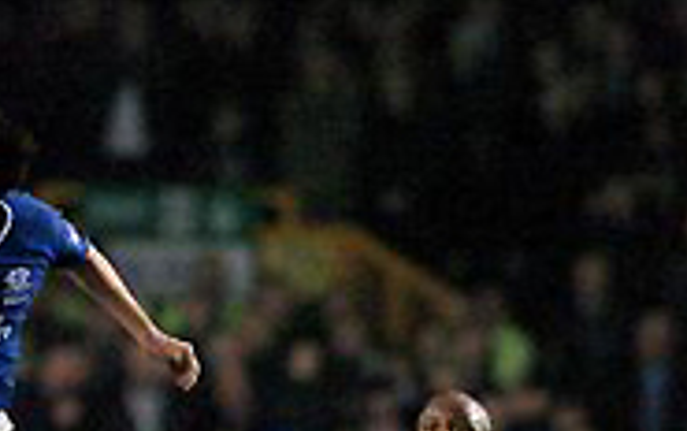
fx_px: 20876
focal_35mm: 1114
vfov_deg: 1.2
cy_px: 546
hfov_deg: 1.9
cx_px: 137
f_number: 2.8
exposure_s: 1/500
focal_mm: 300
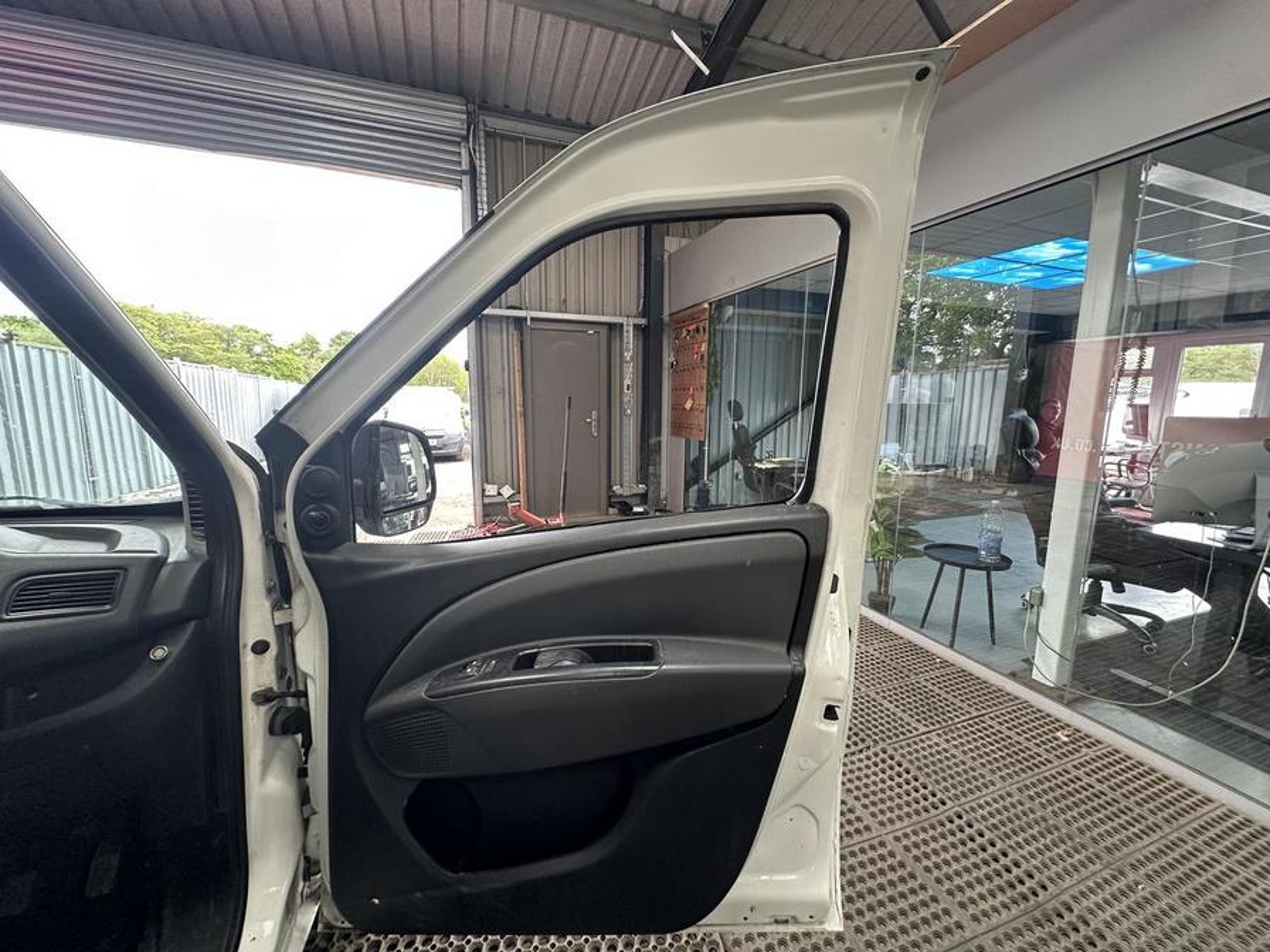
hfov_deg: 102.1
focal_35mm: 14
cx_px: 635
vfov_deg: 85.7
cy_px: 476
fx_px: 514
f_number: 2.2
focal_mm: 2.22
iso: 160
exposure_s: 1/99
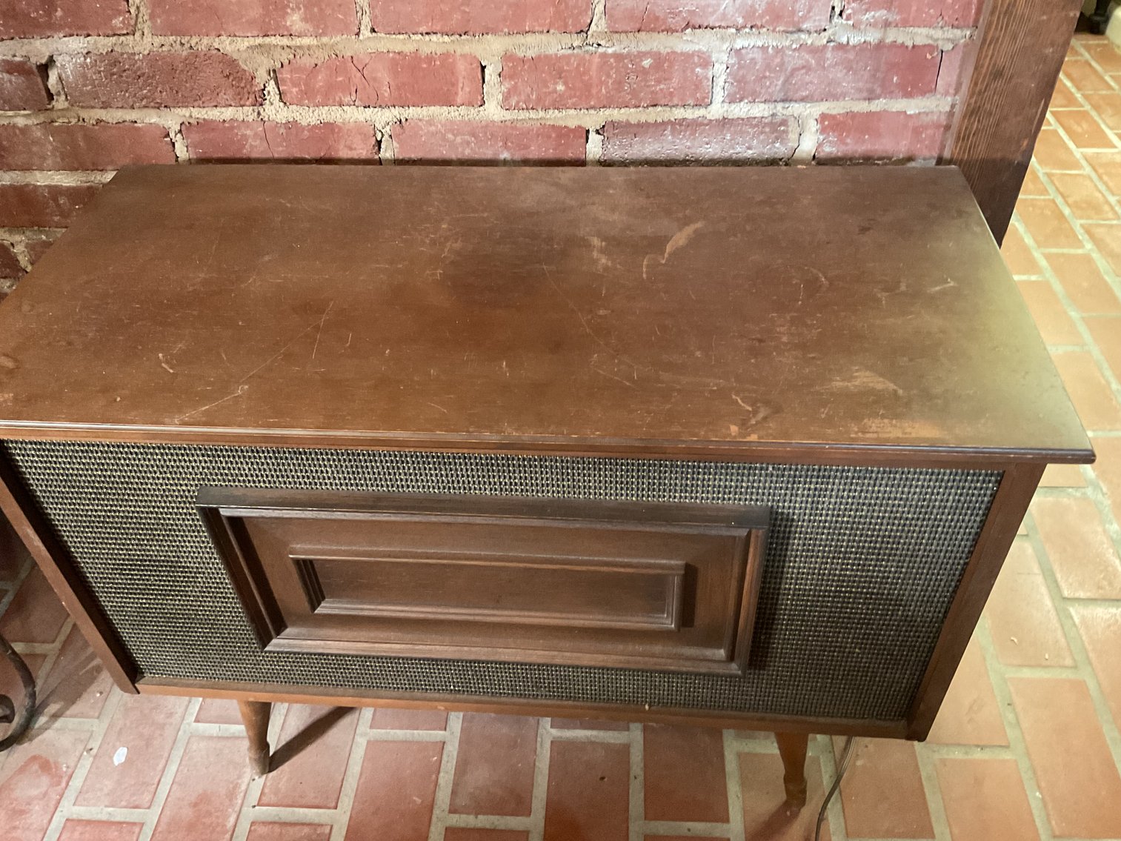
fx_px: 939
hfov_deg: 61.7
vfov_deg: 48.2
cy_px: 420
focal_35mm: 29
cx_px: 560
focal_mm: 3
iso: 400
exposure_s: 1/30
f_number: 1.8
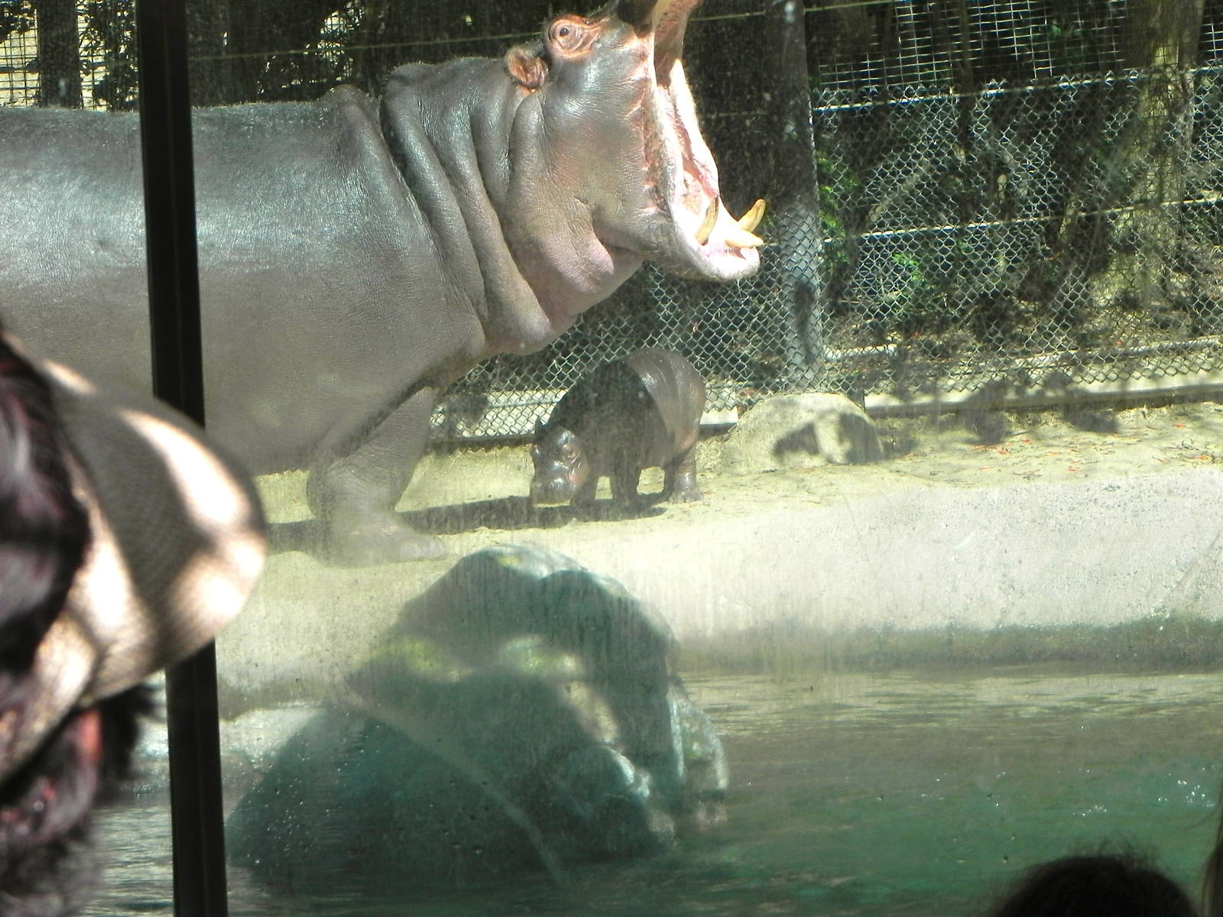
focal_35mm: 144
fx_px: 5088
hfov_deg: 13.7
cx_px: 612
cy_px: 458
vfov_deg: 10.3
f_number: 6.3
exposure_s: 1/253
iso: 160
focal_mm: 25.7
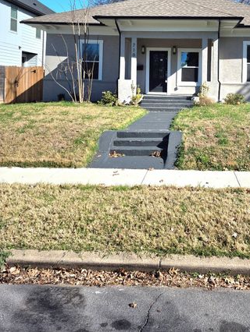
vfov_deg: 48.8
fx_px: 346
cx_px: 170
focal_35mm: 36
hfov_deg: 39.2
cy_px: 73
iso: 25
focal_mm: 5.4
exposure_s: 1/2000
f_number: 1.8
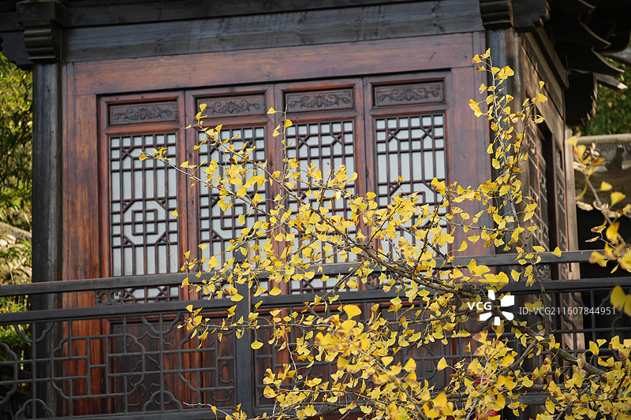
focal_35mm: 159
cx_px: 316
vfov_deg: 8.6
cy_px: 210
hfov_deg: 12.9
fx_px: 2781
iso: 320
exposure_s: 1/160
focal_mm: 158.7
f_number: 6.3
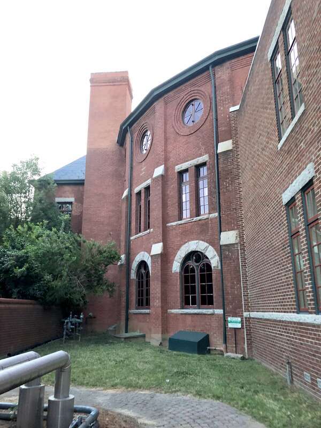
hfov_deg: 49.7
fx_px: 346
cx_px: 160
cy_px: 214
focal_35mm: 28
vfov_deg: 63.4
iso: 50
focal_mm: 3.99
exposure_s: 1/15
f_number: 1.8
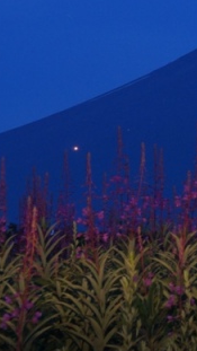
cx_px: 375
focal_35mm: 202
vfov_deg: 10.7
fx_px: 1875
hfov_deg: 5.9
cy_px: 173
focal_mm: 50
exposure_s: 53
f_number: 11
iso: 400
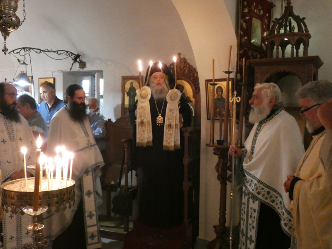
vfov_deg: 37.7
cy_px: 124
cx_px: 166
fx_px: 364
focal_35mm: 38
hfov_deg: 49.0
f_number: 3.5
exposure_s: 1/20
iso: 1600
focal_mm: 6.8
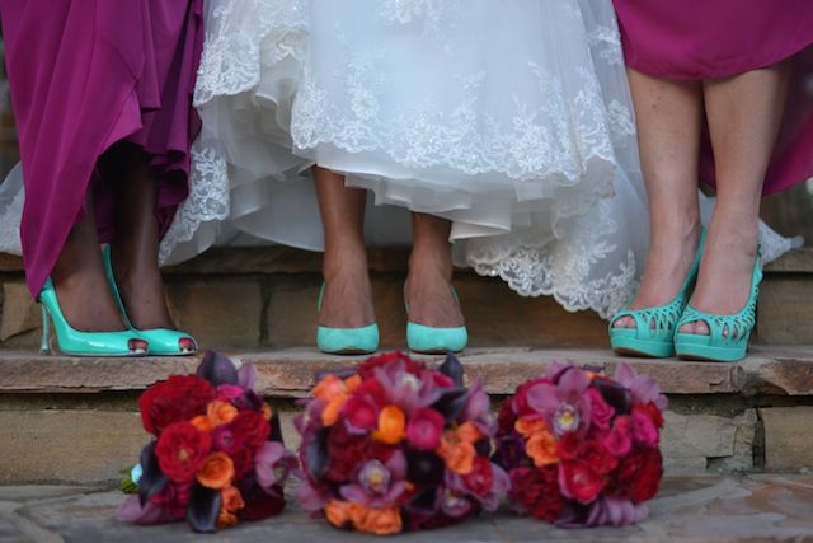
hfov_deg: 39.6
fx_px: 1129
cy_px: 272
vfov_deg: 27.0
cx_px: 406
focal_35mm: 50
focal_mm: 50
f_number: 1.8
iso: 640
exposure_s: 1/500
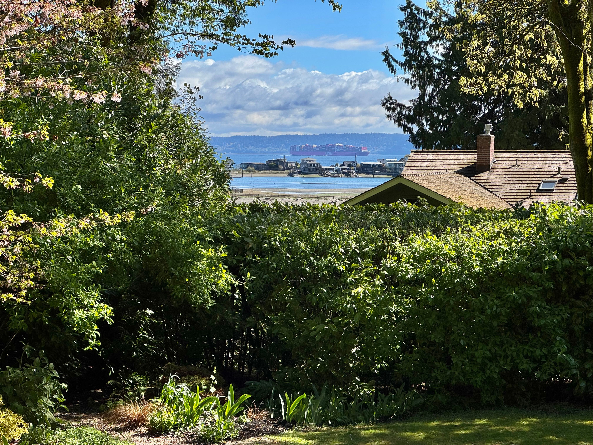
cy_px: 222
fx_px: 1319
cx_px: 296
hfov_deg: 25.3
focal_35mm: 77
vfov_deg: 19.1
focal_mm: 9
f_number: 2.8
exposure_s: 1/1054
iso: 25
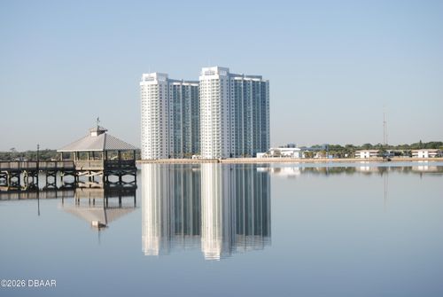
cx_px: 222
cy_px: 148
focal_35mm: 82
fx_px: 1017
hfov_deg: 24.6
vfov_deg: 16.6
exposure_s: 1/250
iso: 100
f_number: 8
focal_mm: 55
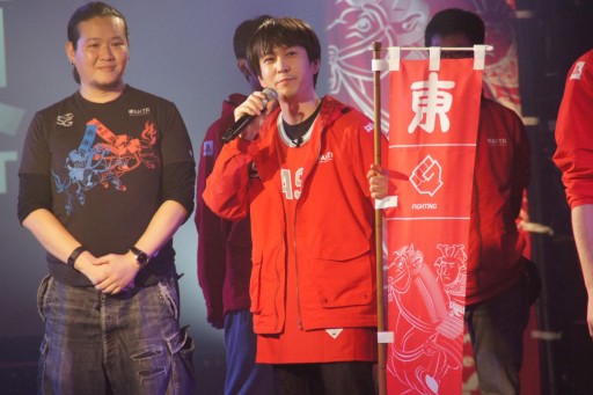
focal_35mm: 300
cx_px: 296
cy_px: 198
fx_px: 4940
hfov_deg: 6.9
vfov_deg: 4.6
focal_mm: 200
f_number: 7.1
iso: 1600
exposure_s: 1/100
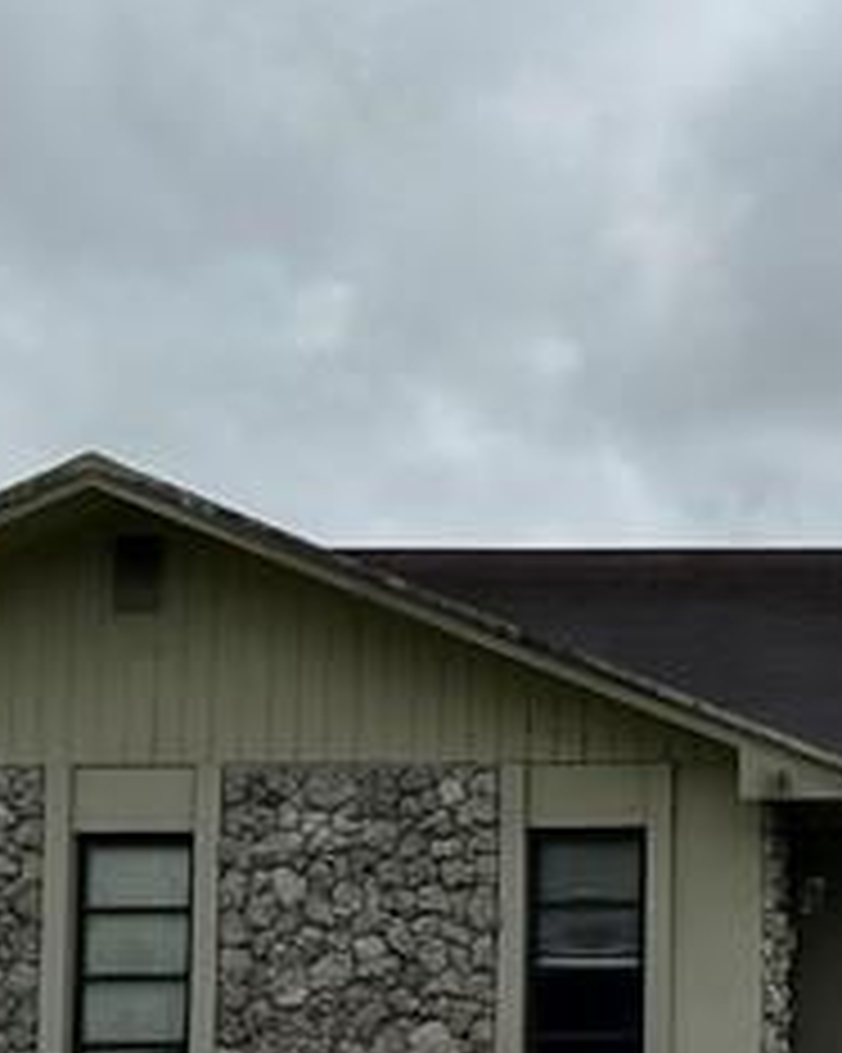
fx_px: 3460
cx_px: 1306
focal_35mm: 111
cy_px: 698
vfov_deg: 17.3
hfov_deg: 13.0
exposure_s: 1/11364
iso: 50
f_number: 1.5
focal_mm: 5.7
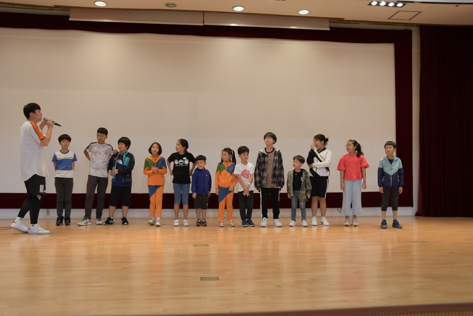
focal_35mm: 33
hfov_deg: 57.2
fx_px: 434
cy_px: 158
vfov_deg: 40.0
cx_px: 236
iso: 800
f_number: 5
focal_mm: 22
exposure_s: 1/100
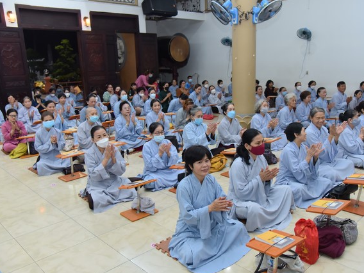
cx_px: 200
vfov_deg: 42.9
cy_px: 138
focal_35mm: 33
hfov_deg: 55.3
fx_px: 347
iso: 1600
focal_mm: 30
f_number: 4.5
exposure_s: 1/125
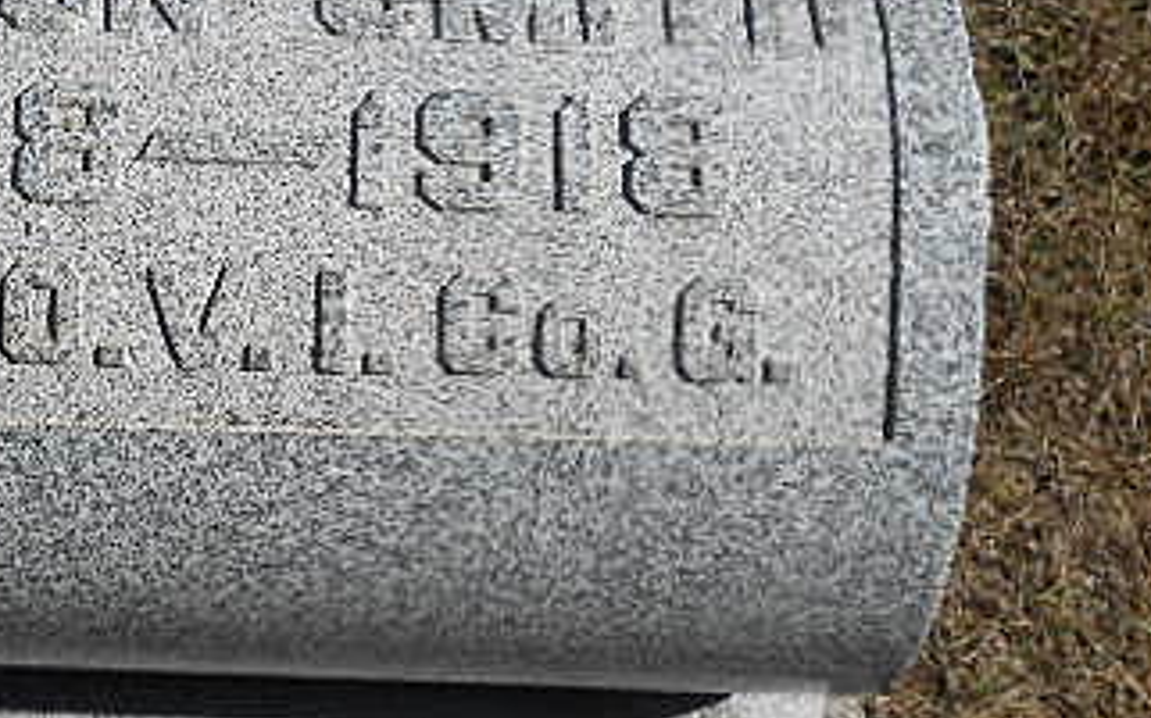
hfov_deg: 25.1
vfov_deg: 16.2
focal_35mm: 80
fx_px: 2509
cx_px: 118
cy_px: 207
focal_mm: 6.8
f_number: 4.2
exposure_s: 1/1000
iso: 80
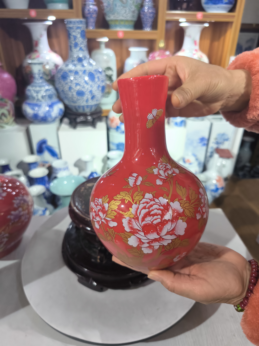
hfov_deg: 58.9
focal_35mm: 23
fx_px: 229
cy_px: 173
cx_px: 130
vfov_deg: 73.9
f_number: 1.7
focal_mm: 5.35
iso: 800
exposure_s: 1/149
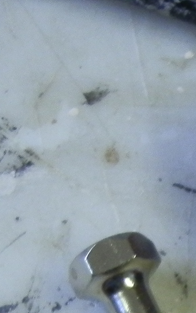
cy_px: 519
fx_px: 2541
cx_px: 646
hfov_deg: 4.2
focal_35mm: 297
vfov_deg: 6.9
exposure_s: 1/20
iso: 200
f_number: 3.7
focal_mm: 10.99
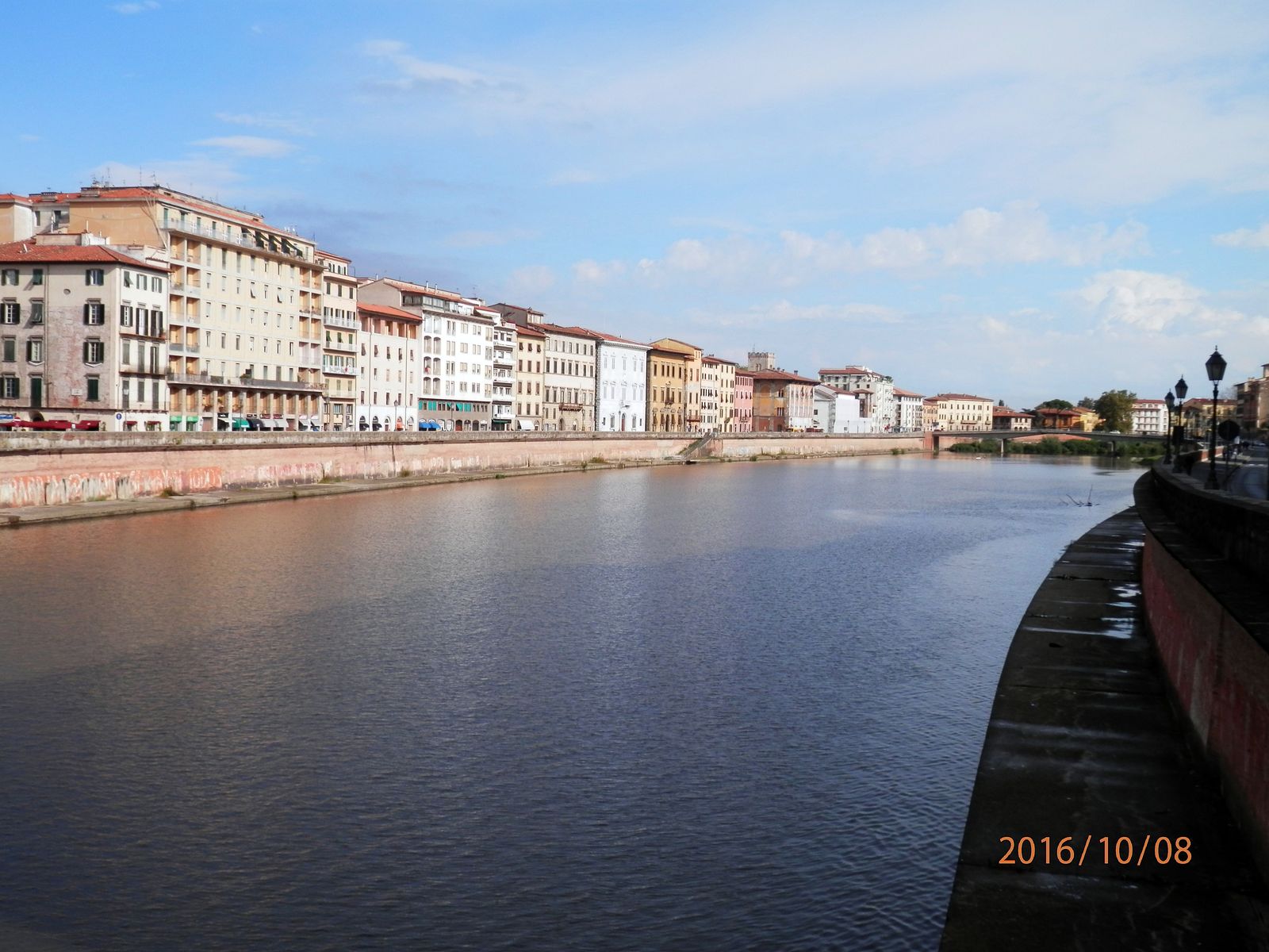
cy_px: 476
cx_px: 634
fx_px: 1356
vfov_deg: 38.7
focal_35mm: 37
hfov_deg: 50.1
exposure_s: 1/160
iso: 80
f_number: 10.1
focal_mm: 6.6
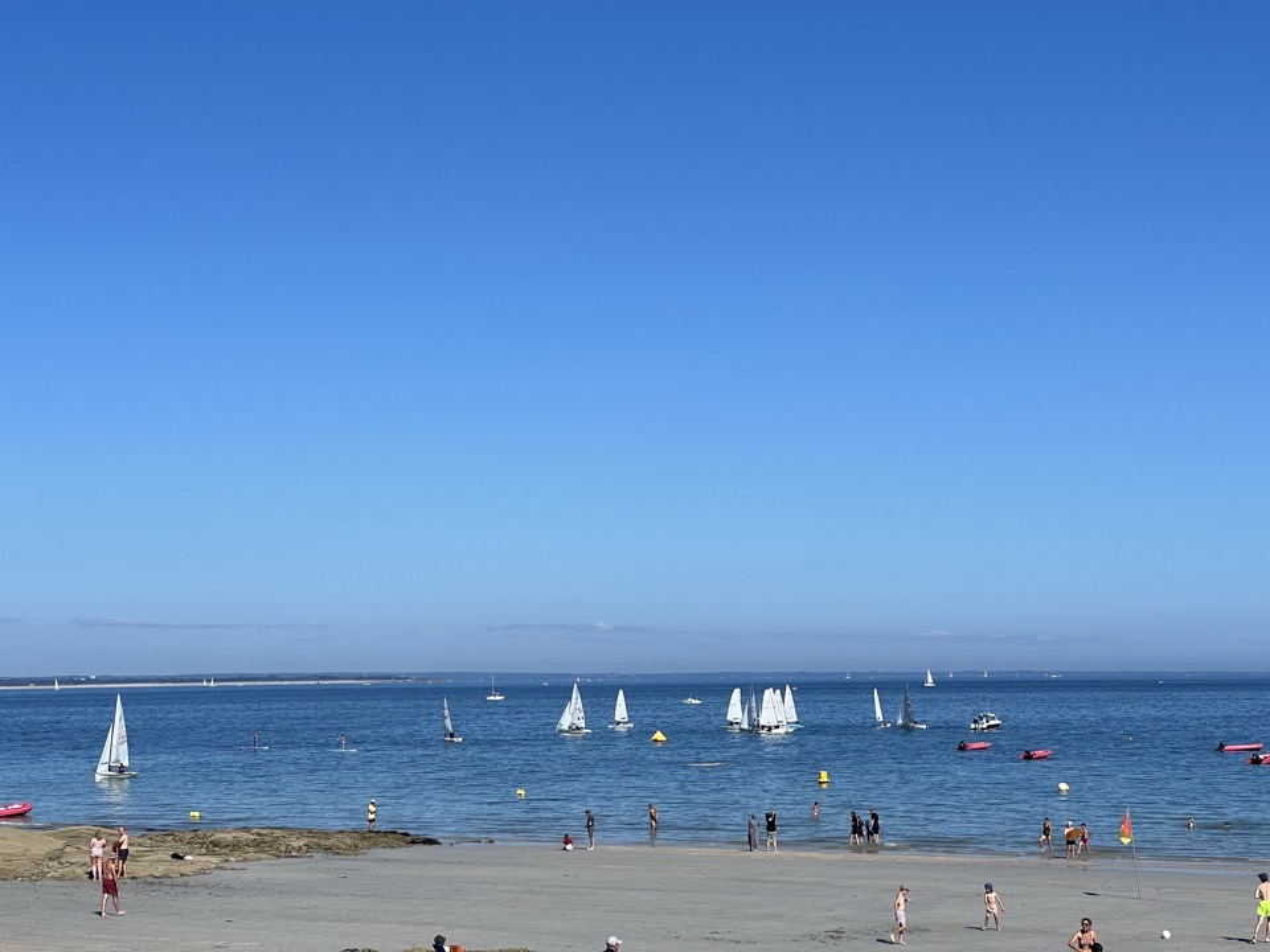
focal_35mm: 77
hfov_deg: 25.3
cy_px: 476
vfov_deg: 19.1
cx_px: 635
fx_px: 2825
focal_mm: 9
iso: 32
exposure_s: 1/1429
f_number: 2.8
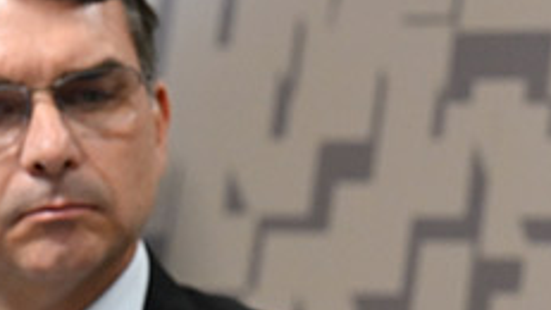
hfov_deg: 3.8
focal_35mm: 572
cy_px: 427
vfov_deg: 2.1
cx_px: 556
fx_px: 8358
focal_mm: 98
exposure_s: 1/200
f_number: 2.8
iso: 1600
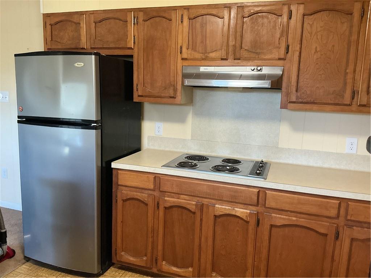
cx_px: 186
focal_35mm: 29
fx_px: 311
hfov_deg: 61.7
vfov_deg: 48.2
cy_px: 139
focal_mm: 3
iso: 200
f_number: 1.8
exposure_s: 1/60
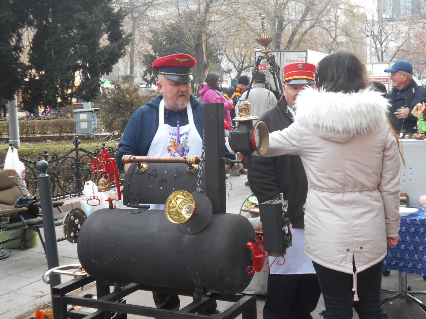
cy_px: 160
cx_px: 213
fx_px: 615
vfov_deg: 29.1
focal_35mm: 50
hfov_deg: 38.2
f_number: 4.5
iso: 80
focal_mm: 8.8
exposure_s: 1/60
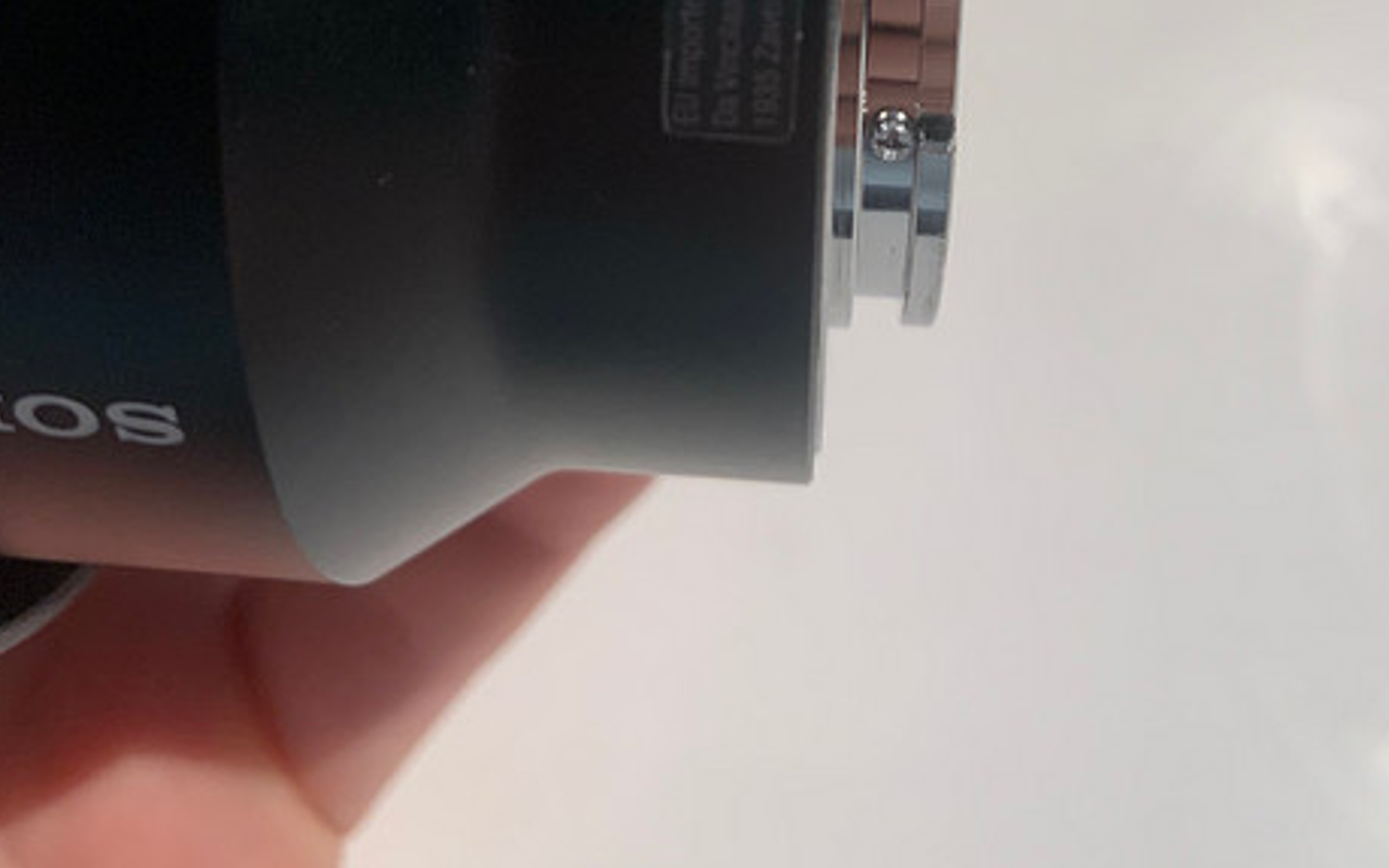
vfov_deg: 25.4
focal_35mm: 45
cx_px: 761
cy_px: -200
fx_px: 1704
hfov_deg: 44.3
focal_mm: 4.25
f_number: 1.8
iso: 100
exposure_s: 1/98
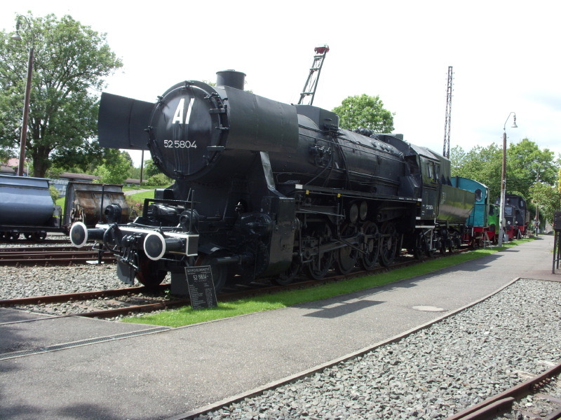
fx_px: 616
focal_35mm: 38
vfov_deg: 37.7
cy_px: 210
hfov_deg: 49.0
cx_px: 280
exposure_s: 1/201
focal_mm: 6.3
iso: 50
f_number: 4.9
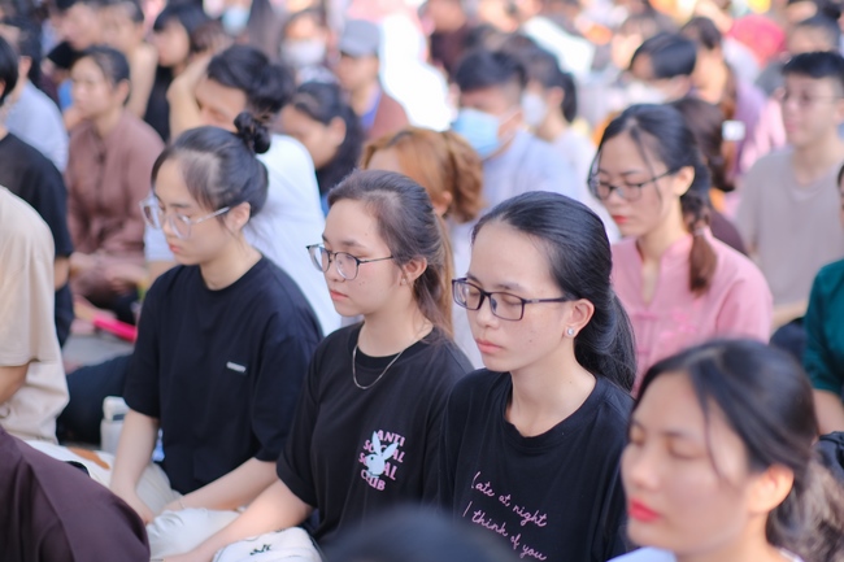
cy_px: 281
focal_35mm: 84
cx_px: 422
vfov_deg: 16.3
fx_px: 1969
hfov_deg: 24.2
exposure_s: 1/1250
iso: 400
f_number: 1.4
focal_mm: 56
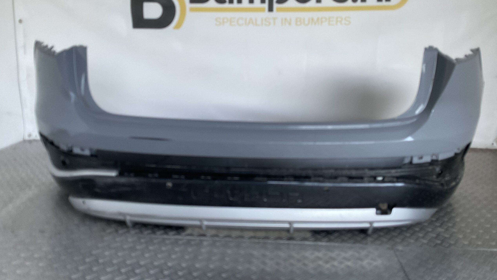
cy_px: 115
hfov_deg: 61.0
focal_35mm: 32
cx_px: 251
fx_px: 422
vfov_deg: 36.6
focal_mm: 3
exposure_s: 1/60
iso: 64
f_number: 1.8
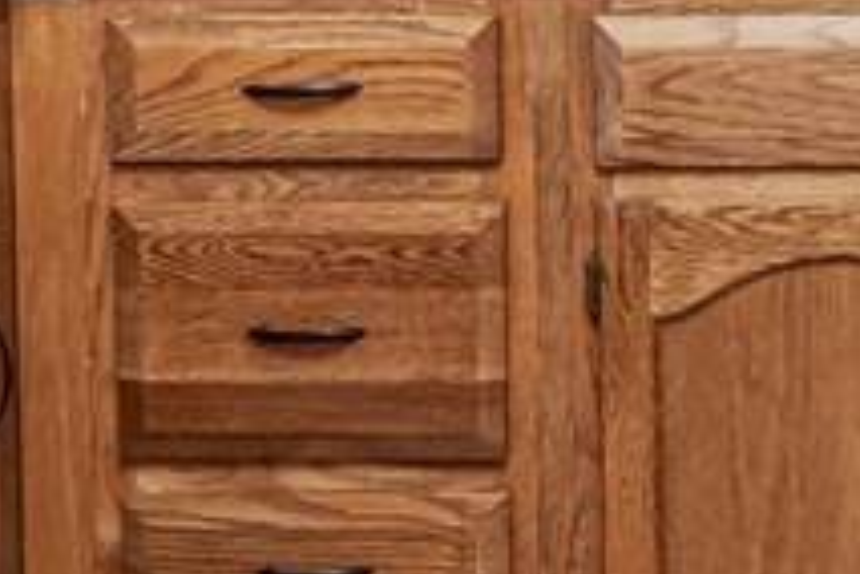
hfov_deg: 19.8
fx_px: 2150
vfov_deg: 14.3
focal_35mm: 90
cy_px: -257
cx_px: 1268
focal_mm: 10
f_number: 10
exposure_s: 1/60
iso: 220
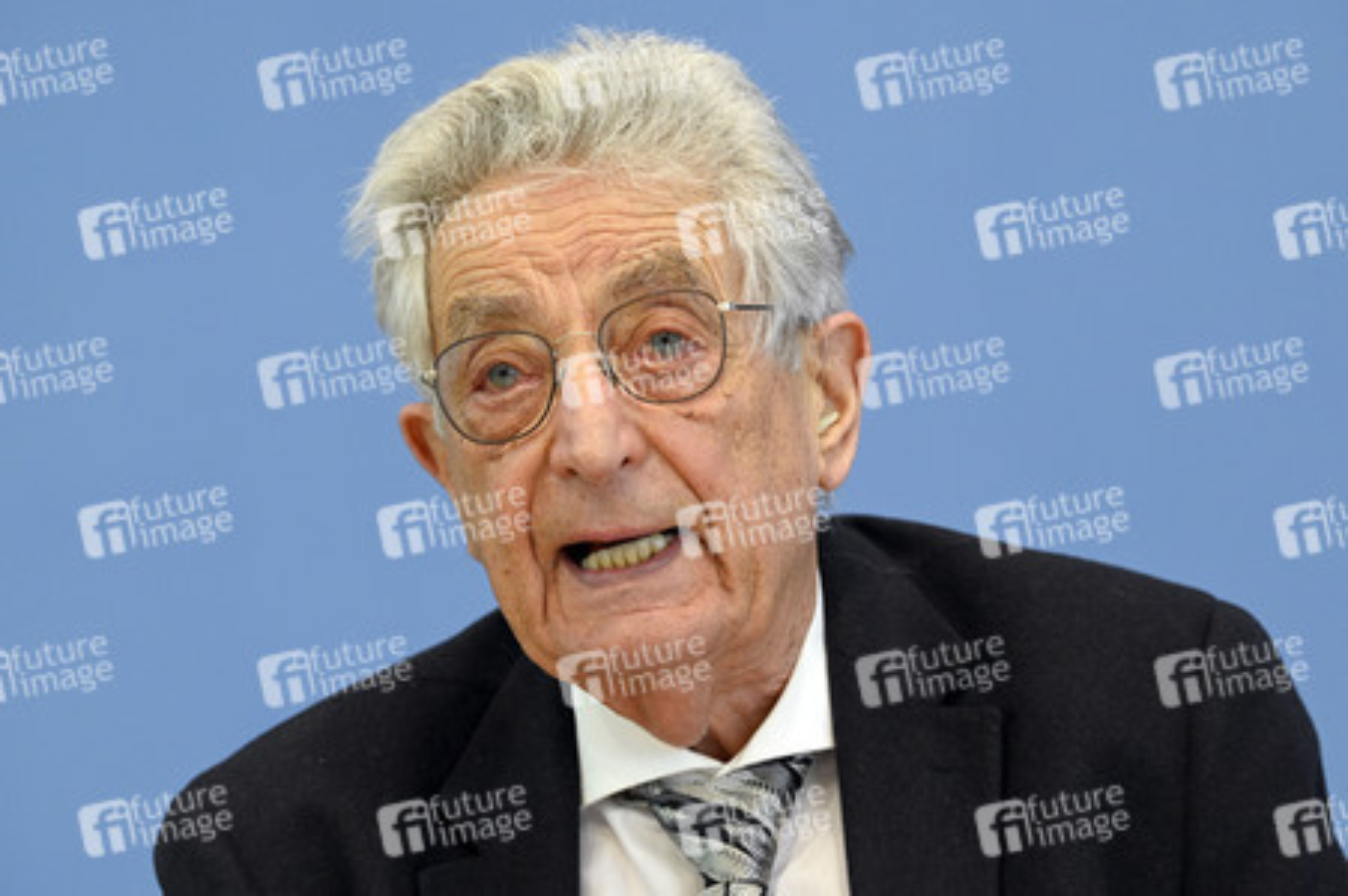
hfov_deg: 10.8
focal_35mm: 190
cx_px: 674
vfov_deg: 7.2
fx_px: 7109
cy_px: 448
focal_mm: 190
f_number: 5.6
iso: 3200
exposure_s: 1/640
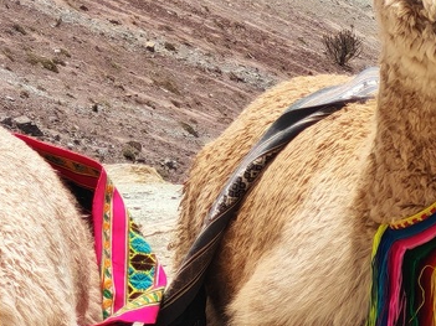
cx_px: -5
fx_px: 6610
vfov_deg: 2.8
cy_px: -36
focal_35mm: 525
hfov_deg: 3.8
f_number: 2.4
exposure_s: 1/820
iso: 50
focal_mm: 8.67
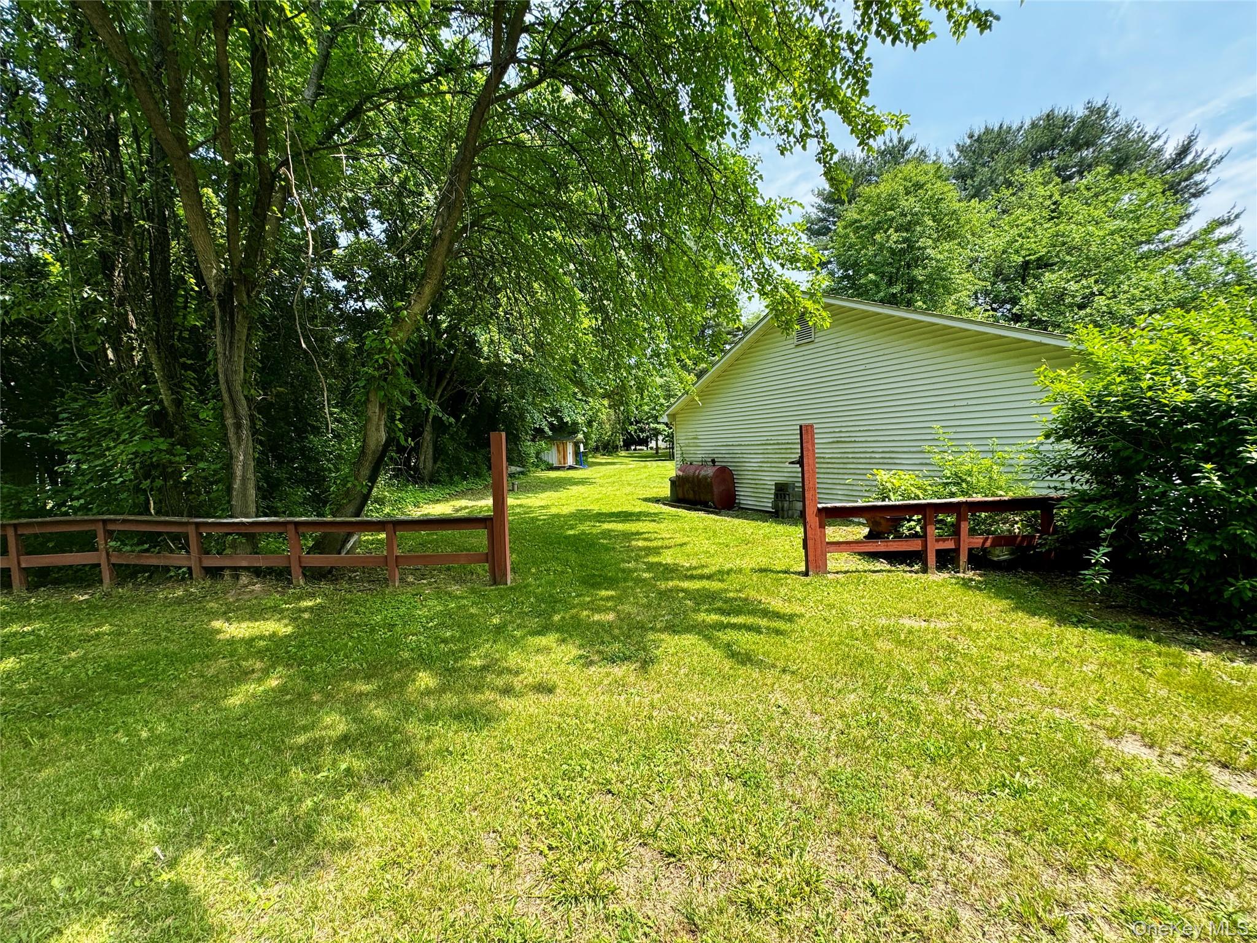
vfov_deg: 85.7
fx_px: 508
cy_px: 472
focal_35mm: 14
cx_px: 628
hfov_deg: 102.1
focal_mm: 2.22
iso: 40
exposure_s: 1/476
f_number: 2.2
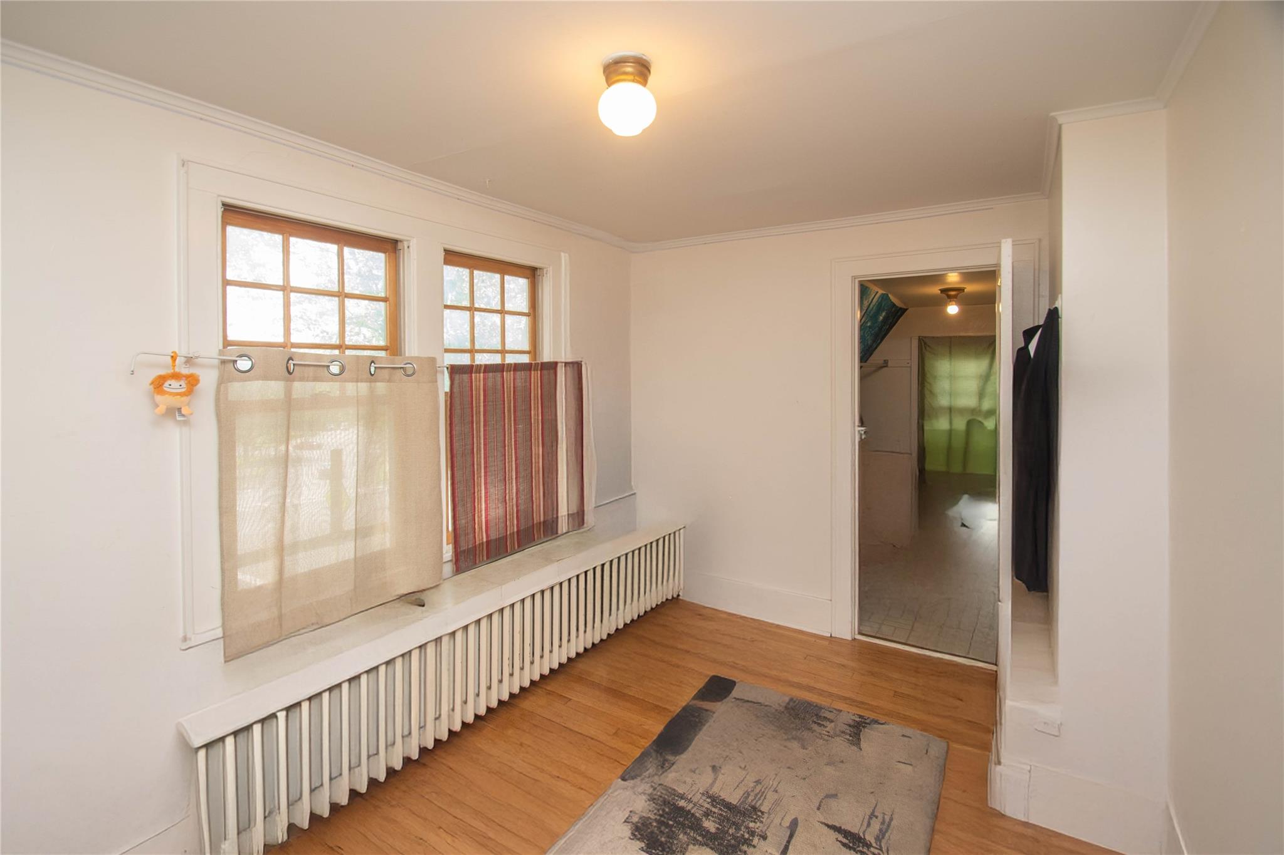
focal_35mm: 15
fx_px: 535
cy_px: 428
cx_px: 642
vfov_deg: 77.3
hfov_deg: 100.4
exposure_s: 1/60
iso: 500
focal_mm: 10
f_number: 5.6
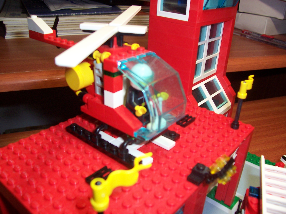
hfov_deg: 54.0
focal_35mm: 34
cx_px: 143
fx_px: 281
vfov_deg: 41.8
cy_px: 107
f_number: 2.7
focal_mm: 5.6
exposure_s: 1/60
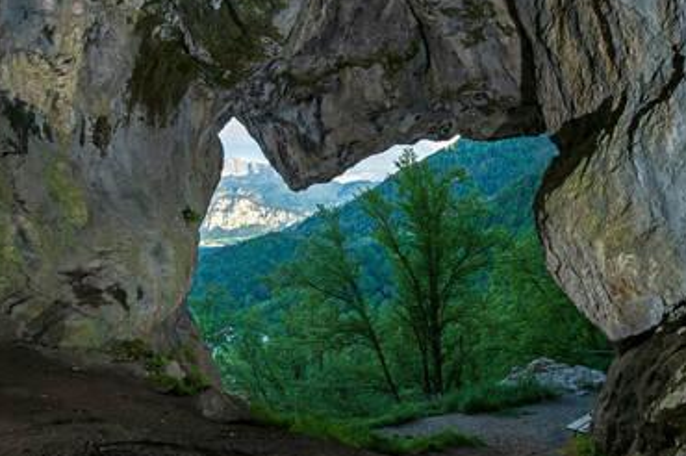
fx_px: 476
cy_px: 209
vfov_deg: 51.1
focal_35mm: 25
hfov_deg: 71.2
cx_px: 299
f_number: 8
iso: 400
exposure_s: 1/100
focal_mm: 14
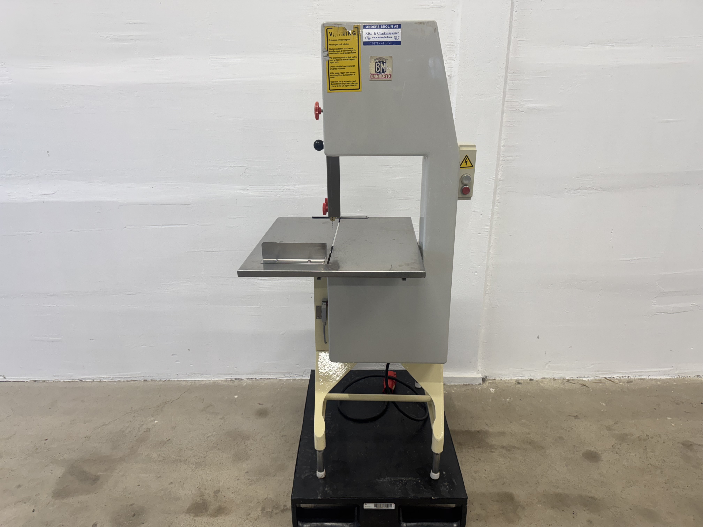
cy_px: 264
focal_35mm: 24
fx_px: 487
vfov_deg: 56.8
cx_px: 352
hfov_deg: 71.6
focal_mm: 6.76
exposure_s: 1/100
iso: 125
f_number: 1.78
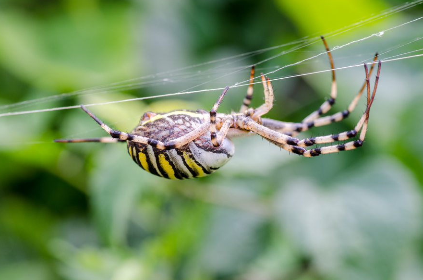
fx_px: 1840
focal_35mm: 157
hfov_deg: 13.1
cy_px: 137
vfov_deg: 8.7
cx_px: 224
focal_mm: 90
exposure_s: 1/30
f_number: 10
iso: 200
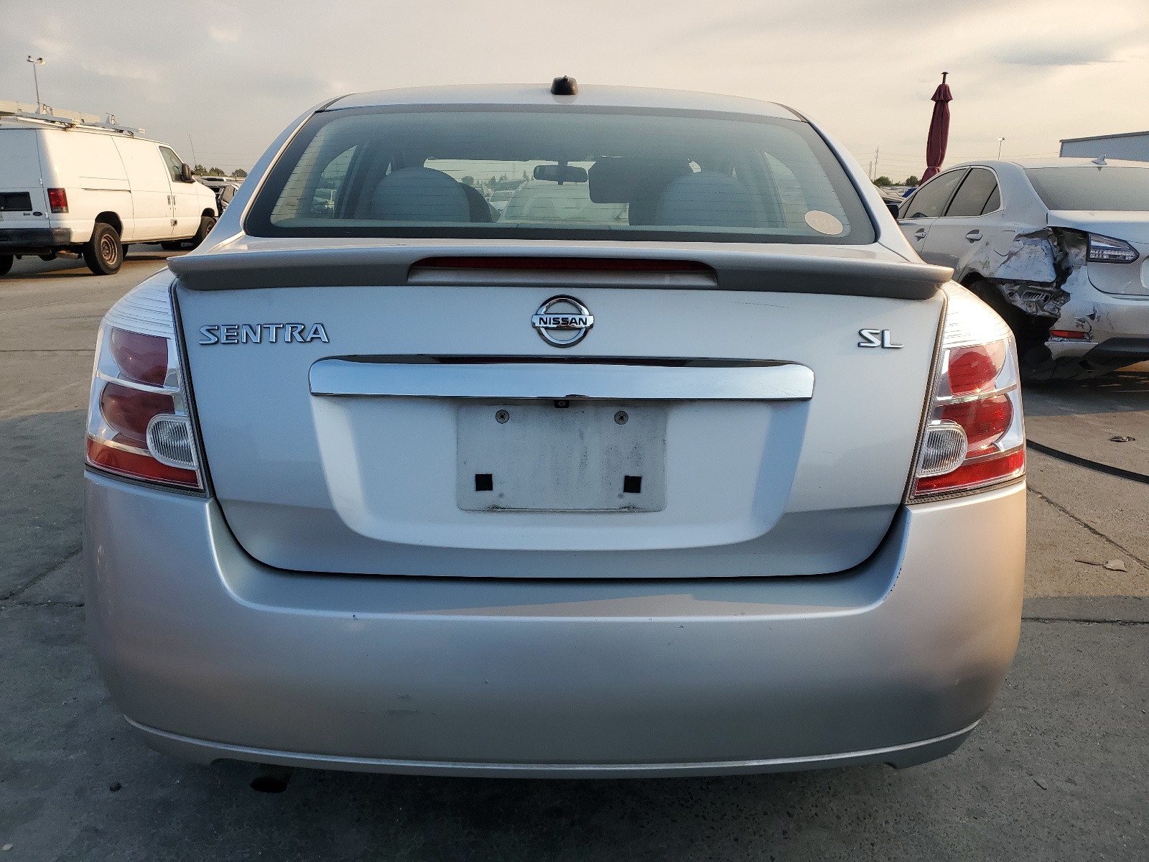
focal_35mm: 26
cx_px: 574
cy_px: 431
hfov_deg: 67.3
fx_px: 863
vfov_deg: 53.1
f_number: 1.5
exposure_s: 1/1667
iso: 50
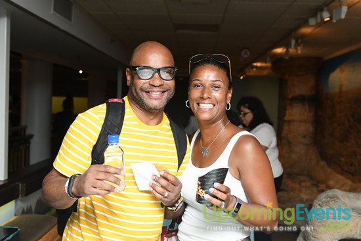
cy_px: 120
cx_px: 180
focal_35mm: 44
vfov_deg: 30.9
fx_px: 436
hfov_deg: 45.0
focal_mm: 29
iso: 500
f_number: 3.5
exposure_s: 1/125
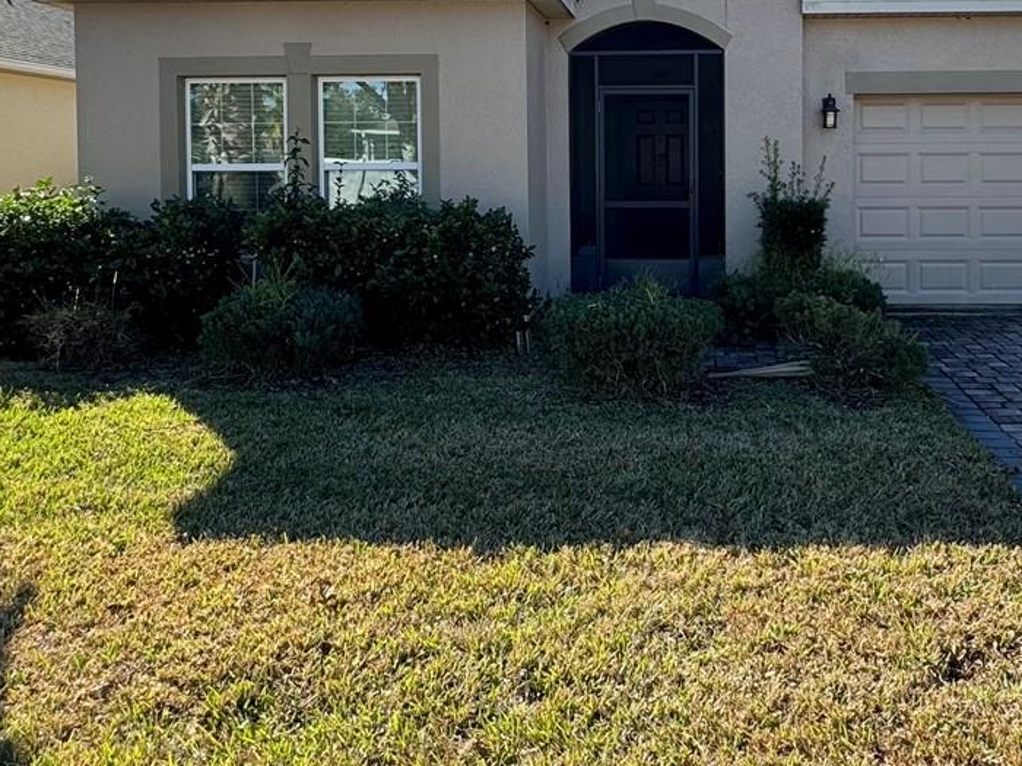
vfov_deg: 42.8
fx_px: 945
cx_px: 683
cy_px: 194
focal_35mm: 32
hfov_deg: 55.6
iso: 40
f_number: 2.2
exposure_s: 1/388
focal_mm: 2.22
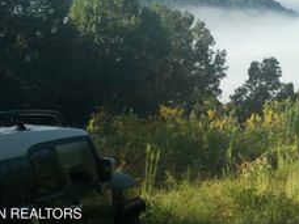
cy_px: -10
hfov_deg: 15.5
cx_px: 306
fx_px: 1080
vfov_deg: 11.7
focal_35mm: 125
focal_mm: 6.6
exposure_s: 1/120
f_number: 2.8
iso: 25
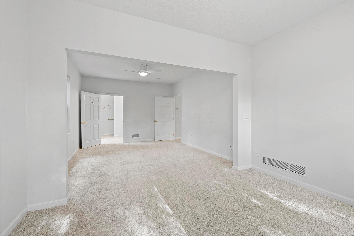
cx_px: 177
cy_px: 118
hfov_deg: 96.7
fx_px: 157
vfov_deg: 73.8
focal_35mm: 16
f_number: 9
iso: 640
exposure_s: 1/2.5
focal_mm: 16
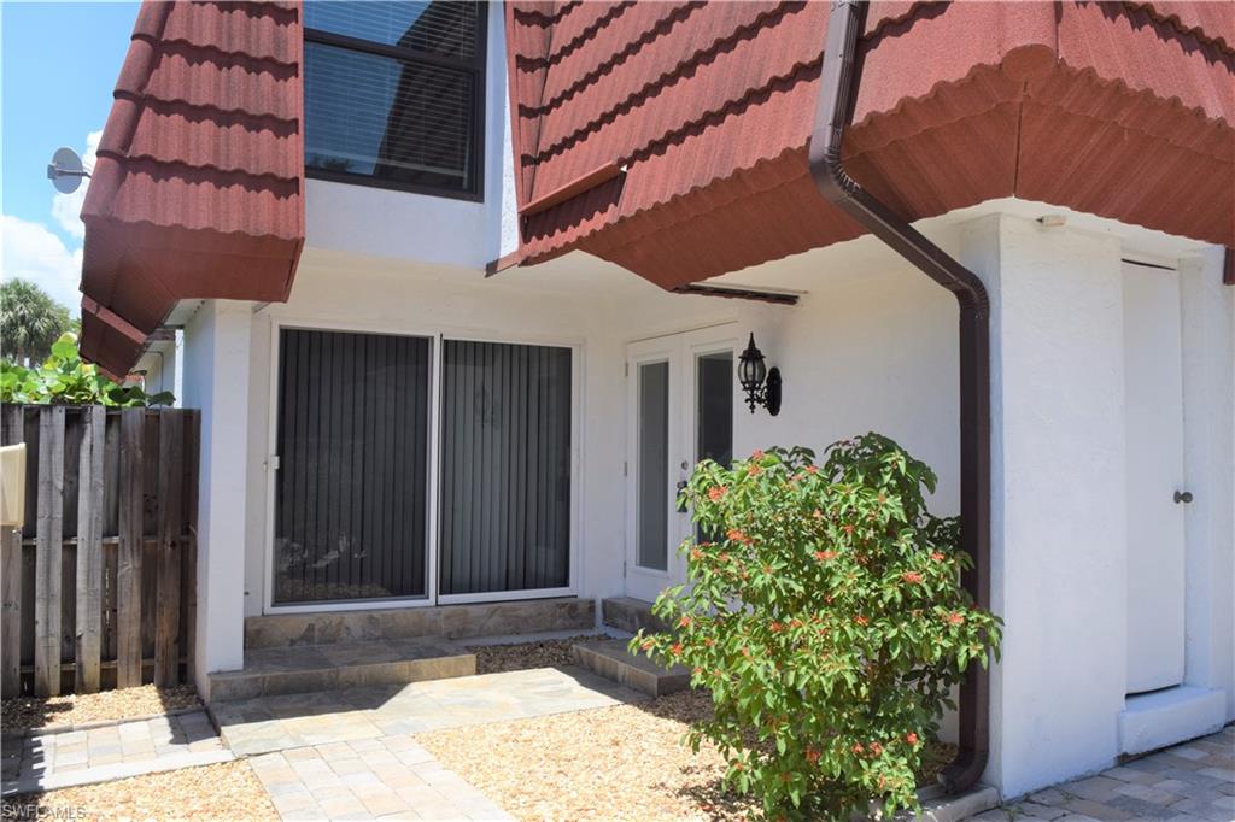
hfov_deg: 67.4
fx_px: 926
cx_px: 618
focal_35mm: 27
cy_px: 411
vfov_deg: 47.9
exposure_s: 1/320
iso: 200
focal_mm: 18
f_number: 9
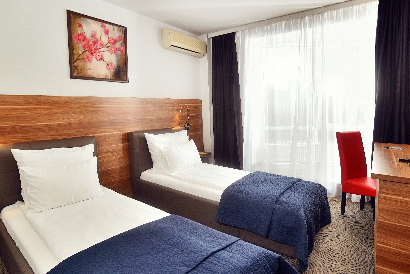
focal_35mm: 19
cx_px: 202
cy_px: 147
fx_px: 216
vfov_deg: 64.5
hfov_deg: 86.9
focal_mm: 14
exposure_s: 1/60
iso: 125
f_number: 5.6
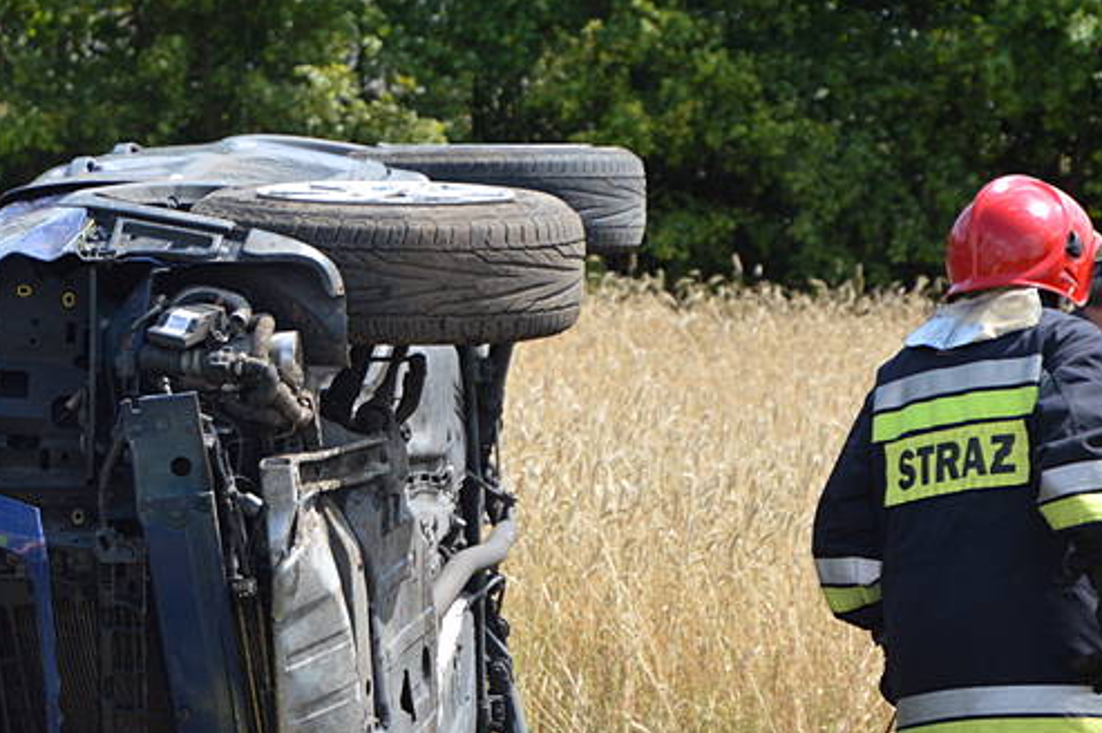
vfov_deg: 7.6
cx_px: 313
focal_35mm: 181
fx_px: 5537
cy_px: 517
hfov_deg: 11.3
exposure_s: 1/500
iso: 200
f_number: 5.6
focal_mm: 70
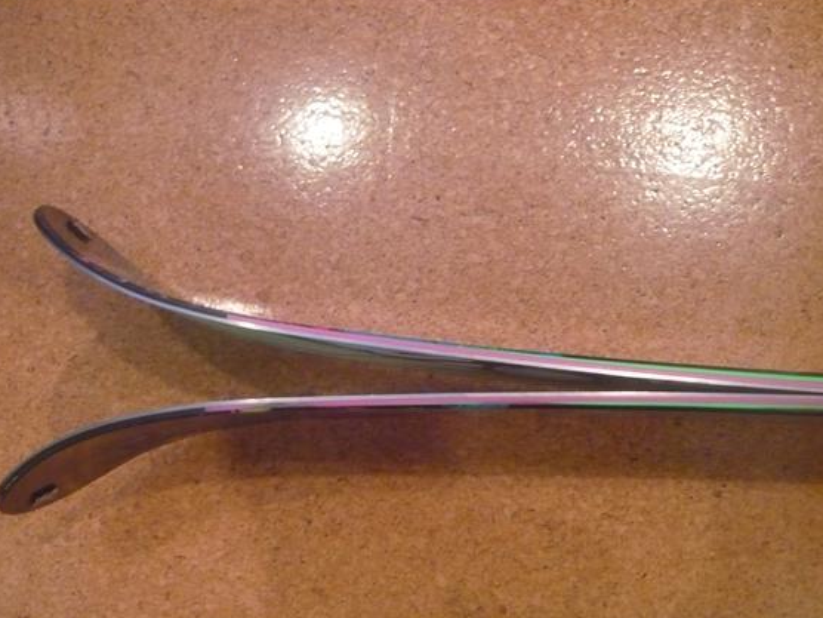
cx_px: 397
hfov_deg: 49.0
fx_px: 903
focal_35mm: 38
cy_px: 345
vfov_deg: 37.7
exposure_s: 1/20
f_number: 2.8
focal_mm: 5.5
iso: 800
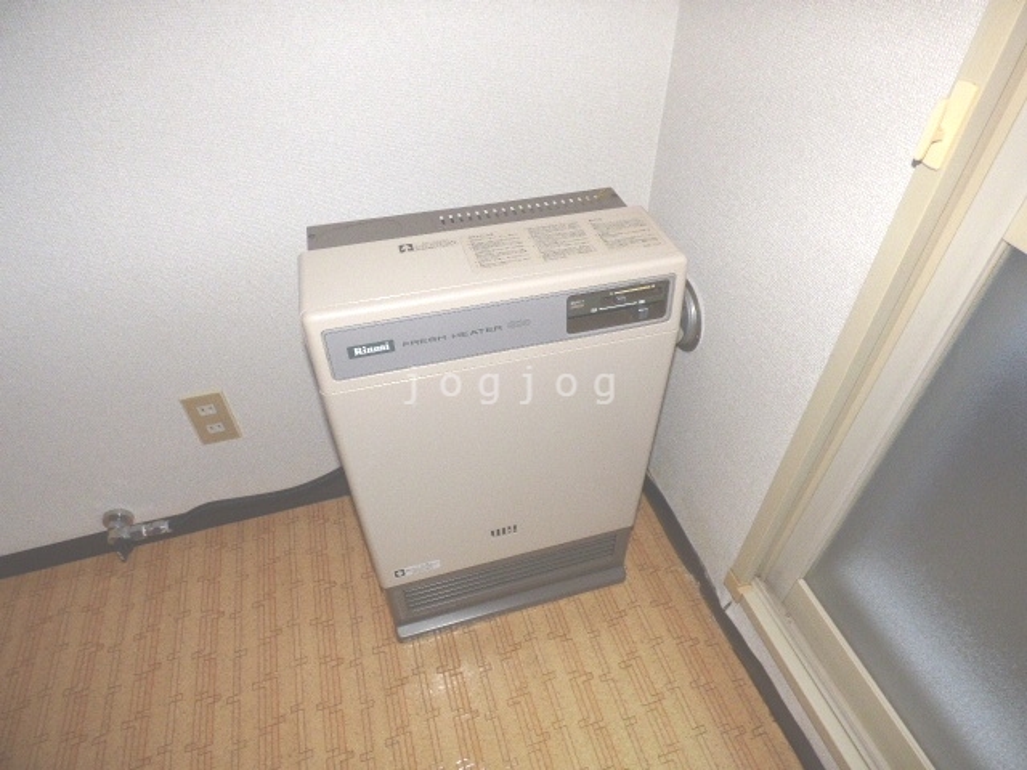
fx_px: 593
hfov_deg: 81.7
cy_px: 385
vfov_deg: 66.0
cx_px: 514
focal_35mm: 20
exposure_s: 1/60
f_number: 2.8
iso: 200
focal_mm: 3.58
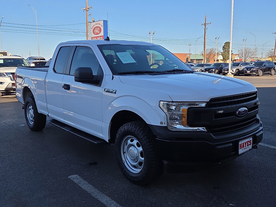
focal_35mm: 34
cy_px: 104
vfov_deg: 41.8
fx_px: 271
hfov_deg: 54.0
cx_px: 138
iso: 25
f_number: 1.8
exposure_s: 1/1000
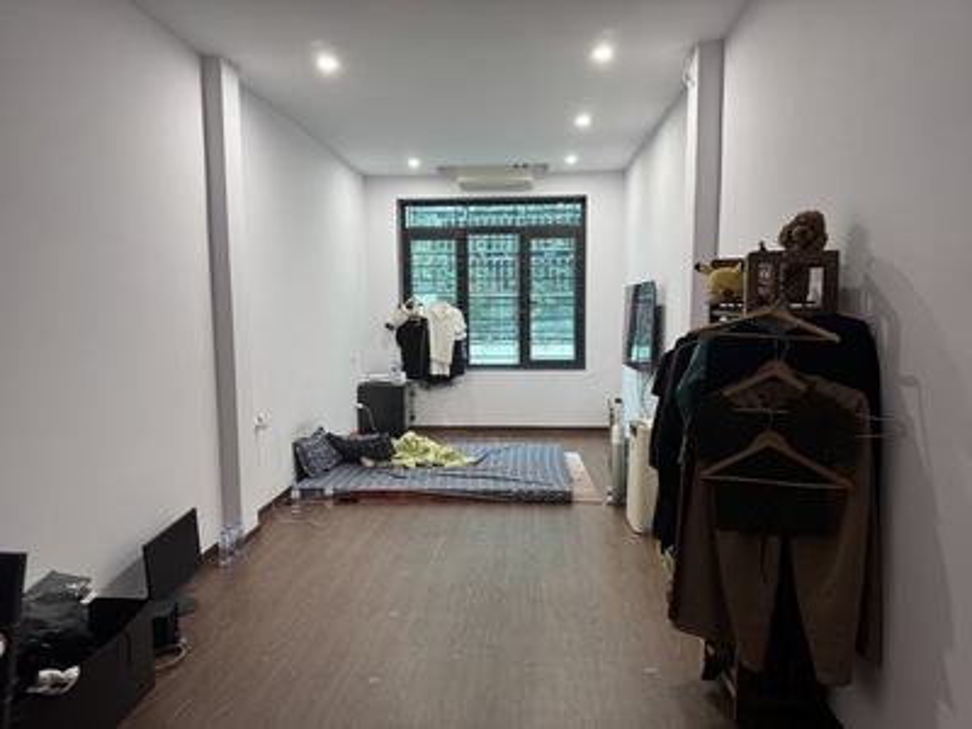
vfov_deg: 56.8
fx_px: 674
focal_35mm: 24
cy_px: 364
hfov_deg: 71.6
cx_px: 486
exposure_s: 1/100
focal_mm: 6.76
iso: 200
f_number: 1.78
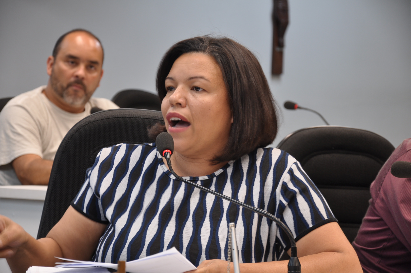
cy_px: 136
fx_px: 1454
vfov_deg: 10.7
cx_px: 206
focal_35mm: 128
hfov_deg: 16.1
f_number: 5.6
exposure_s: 1/13
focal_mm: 85
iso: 200
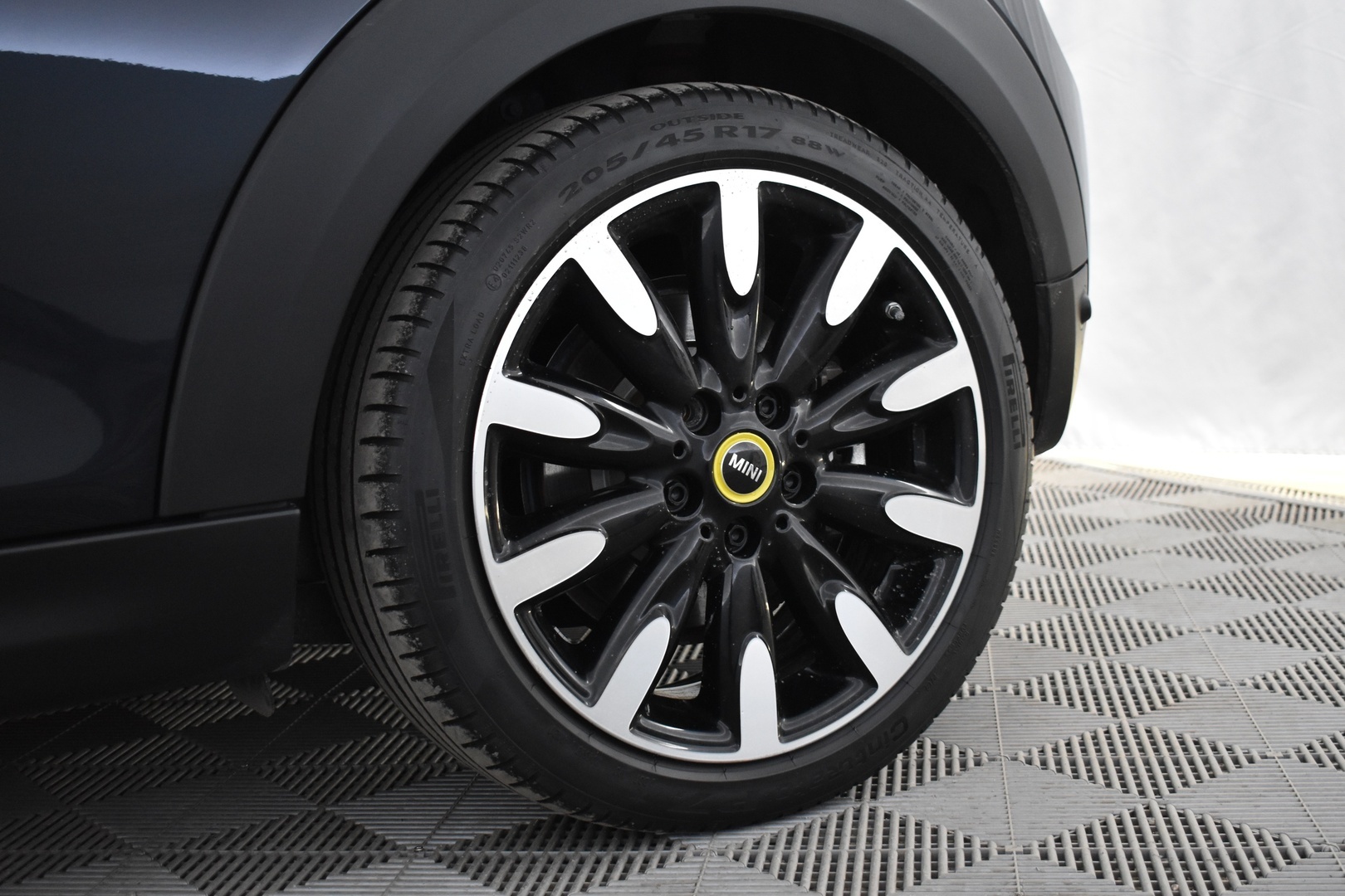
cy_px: 448
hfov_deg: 38.9
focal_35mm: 51
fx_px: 1905
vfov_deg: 26.5
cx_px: 672
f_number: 4.5
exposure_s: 1/50
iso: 2000
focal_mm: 34
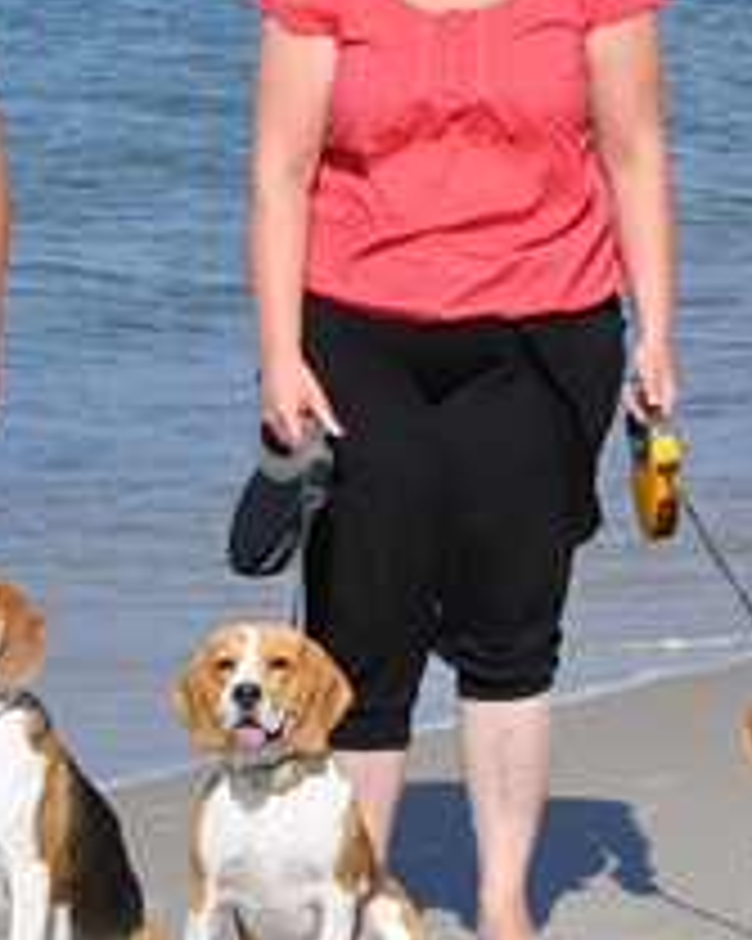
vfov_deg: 8.2
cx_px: 45
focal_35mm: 236
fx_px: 6582
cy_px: 389
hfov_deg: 6.5
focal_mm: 55
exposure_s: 1/400
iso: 200
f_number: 10
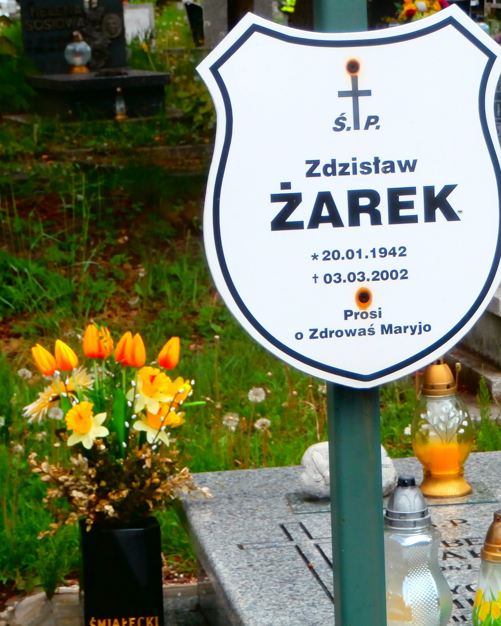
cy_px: 251
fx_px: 2502
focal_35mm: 135
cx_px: 345
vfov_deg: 14.3
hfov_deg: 11.4
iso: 100
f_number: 5
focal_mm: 15.16
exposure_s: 1/160
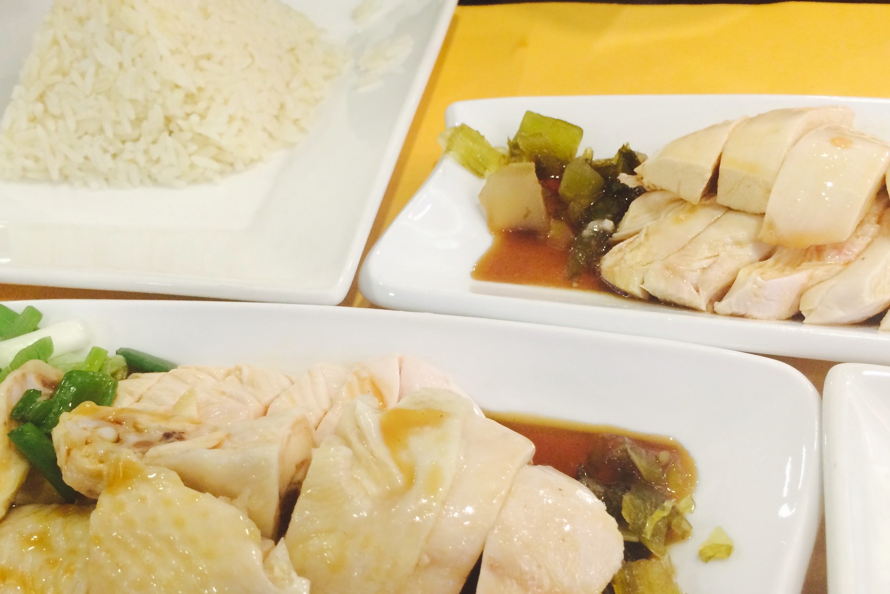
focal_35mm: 35
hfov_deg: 54.4
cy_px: 353
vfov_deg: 37.7
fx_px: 865
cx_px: 425
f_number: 2.2
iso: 80
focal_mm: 4.15
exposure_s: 1/30
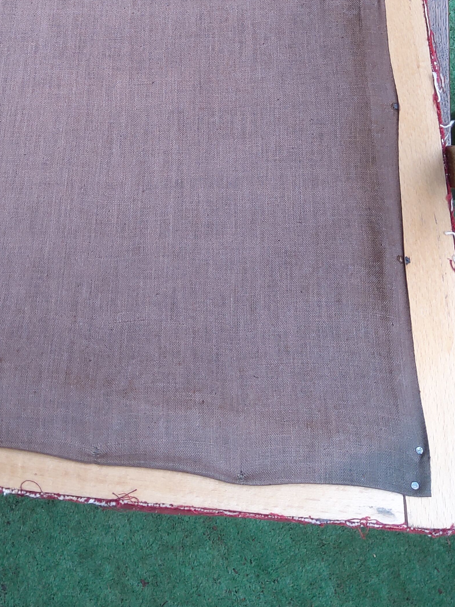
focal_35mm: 51
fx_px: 894
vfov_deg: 35.5
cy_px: 71
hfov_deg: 28.3
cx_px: 130
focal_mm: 3.08
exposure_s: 1/100
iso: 50
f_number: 2
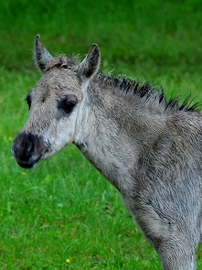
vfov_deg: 4.1
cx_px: 121
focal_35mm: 488
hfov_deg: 3.0
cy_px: 226
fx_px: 3800
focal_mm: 100
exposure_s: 1/100
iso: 400
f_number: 4.5
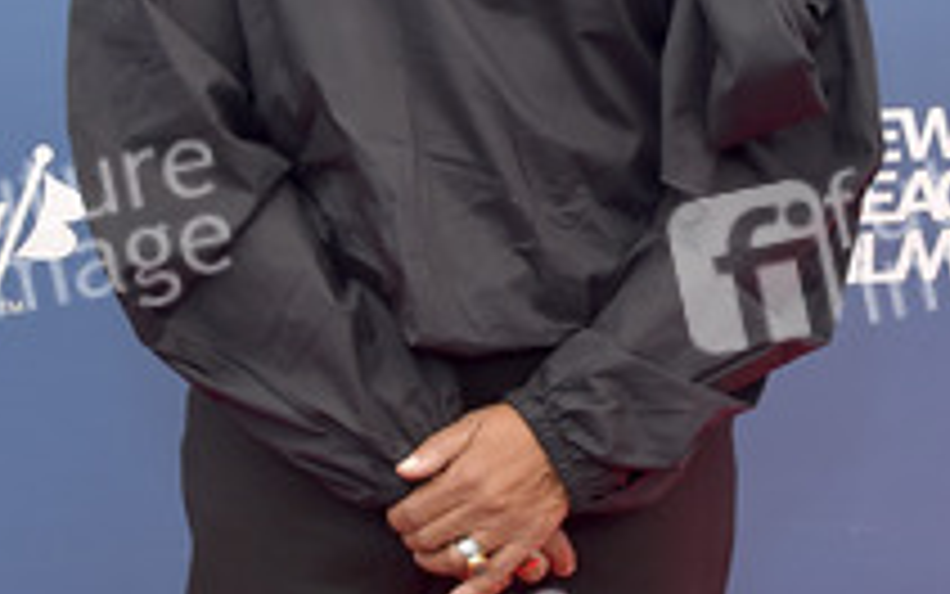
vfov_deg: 21.0
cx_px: 493
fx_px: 1554
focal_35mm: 60
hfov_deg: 34.0
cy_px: 22
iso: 320
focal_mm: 31
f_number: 7.1
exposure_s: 1/250
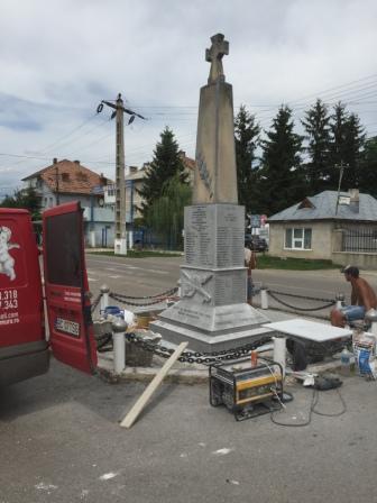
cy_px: 252
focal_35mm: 29
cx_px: 188
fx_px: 421
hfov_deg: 48.2
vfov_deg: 61.7
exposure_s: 1/3597
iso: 32
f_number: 2.2
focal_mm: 4.15
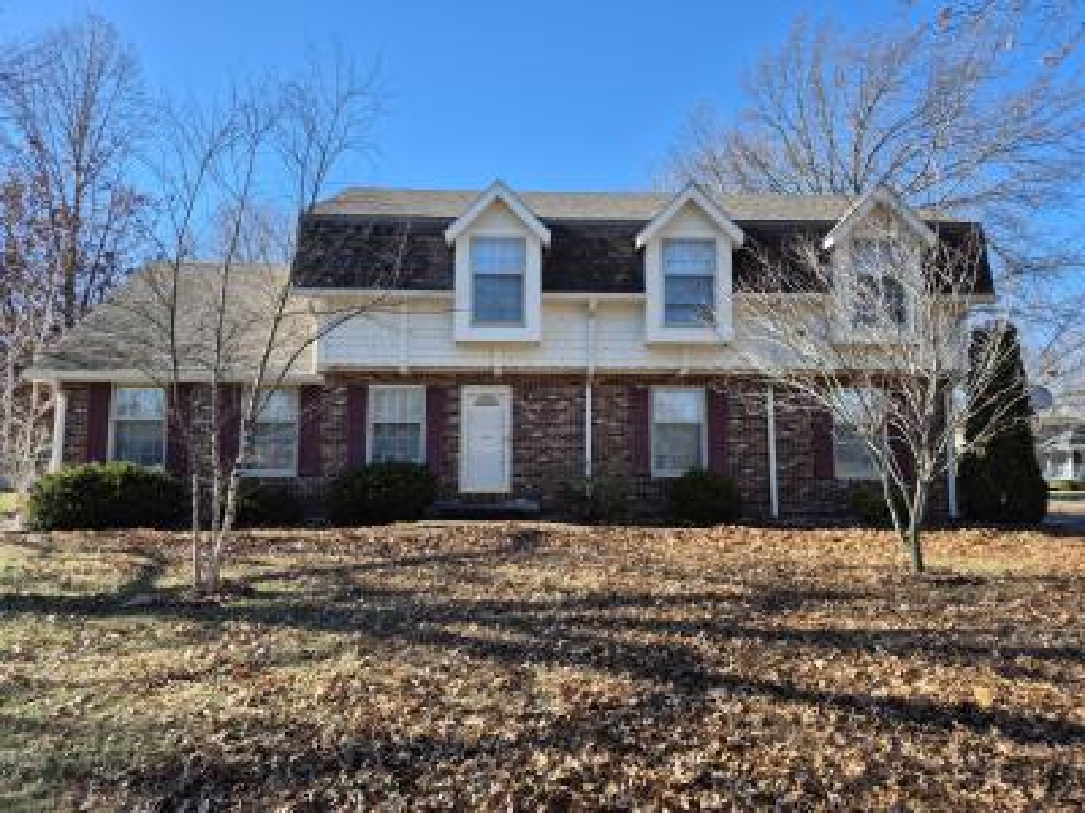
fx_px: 721
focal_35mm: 23
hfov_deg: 73.9
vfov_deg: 58.9
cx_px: 542
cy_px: 406
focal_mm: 5.4
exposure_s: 1/598
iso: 25
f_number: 1.8
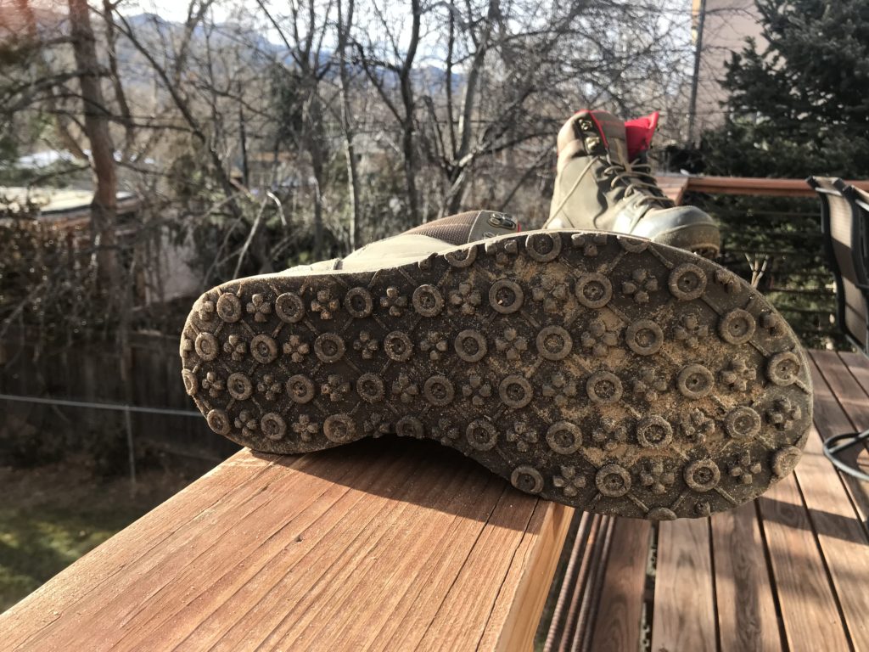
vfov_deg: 49.7
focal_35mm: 28
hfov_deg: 63.4
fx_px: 703
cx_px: 434
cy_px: 326
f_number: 1.8
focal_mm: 3.99
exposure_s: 1/416
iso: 20
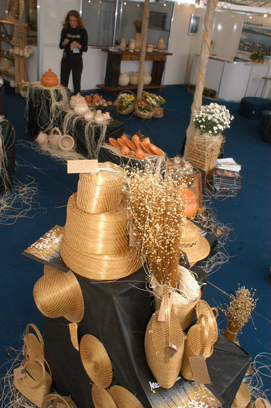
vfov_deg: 62.0
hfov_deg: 43.5
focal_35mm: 30
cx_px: 136
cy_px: 204
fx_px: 339
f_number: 5.6
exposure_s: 1/160
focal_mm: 20
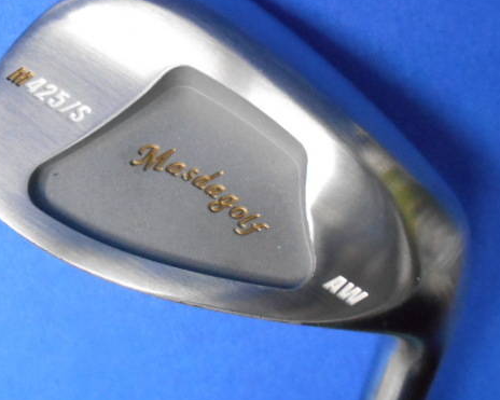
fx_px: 518
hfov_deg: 51.4
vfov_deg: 42.1
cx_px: 214
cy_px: 165
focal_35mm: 35
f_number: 3.2
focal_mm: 4.6
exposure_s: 1/50
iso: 800
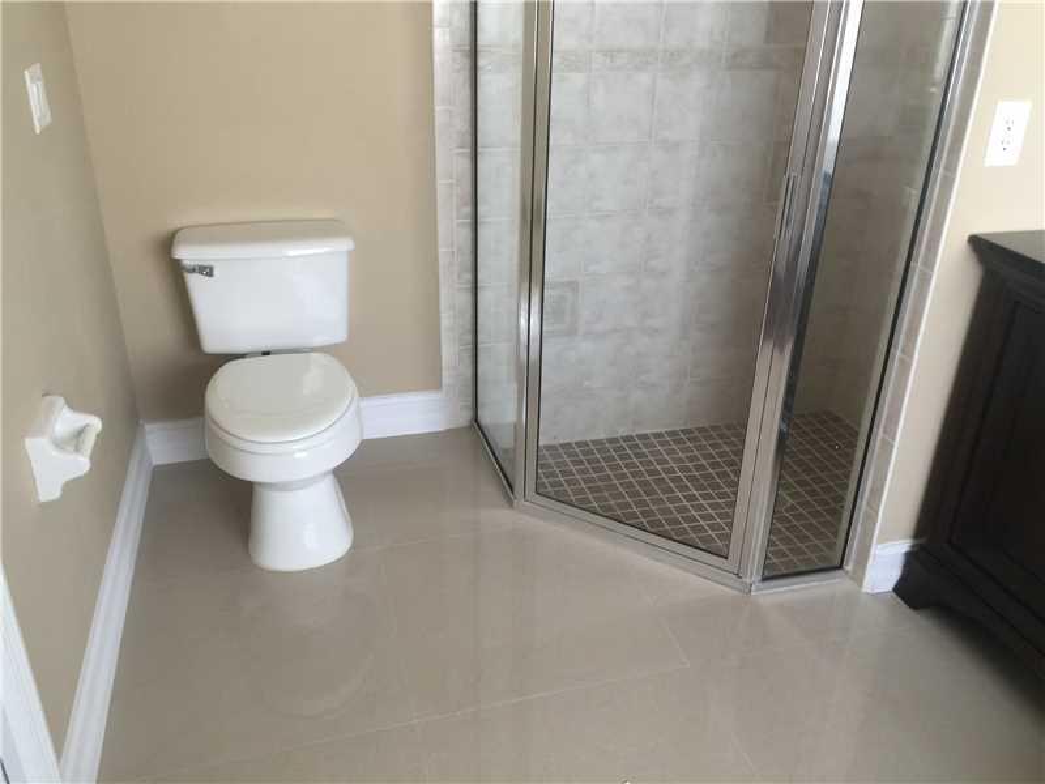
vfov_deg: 48.2
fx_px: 875
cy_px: 392
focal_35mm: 29
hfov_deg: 61.7
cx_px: 522
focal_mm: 4.15
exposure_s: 1/15
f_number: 2.2
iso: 32
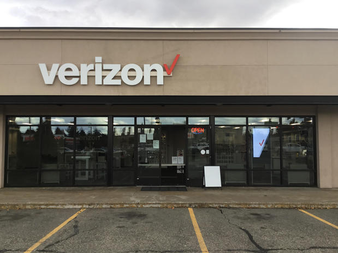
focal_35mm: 31
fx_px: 303
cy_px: 126
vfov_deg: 45.4
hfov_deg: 58.4
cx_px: 169
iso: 25
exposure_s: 1/130
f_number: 2.4
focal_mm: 3.3
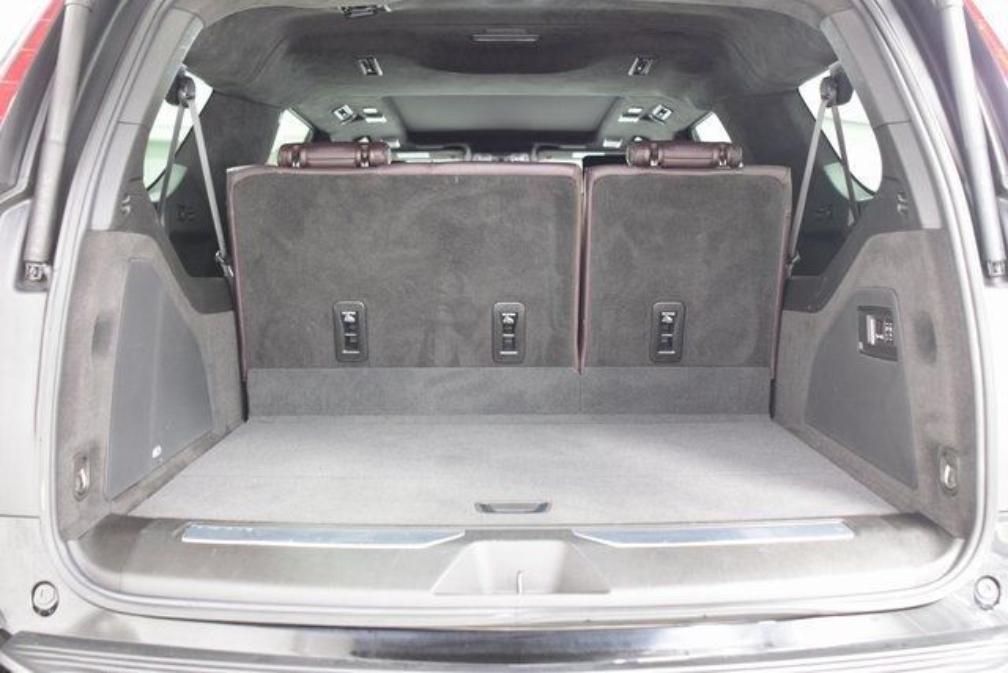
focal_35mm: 36
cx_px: 504
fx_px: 1008
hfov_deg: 53.1
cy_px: 336
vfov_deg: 36.9
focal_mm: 24
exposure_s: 1/5
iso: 1600
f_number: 2.8
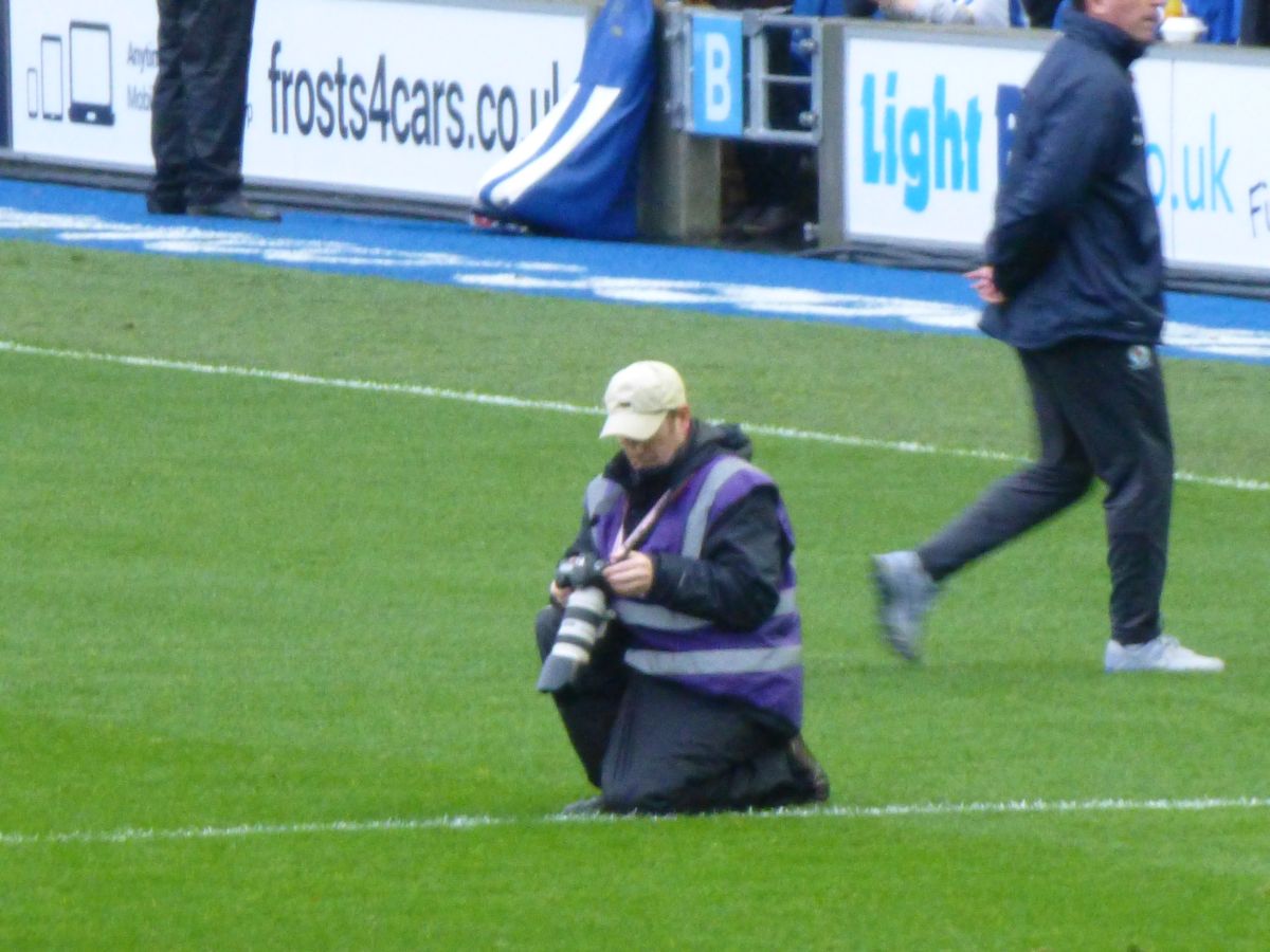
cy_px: 476
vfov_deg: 1.5
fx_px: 35221
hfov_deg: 2.1
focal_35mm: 960
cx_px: 635
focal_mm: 86
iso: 800
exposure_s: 1/60
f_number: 6.4
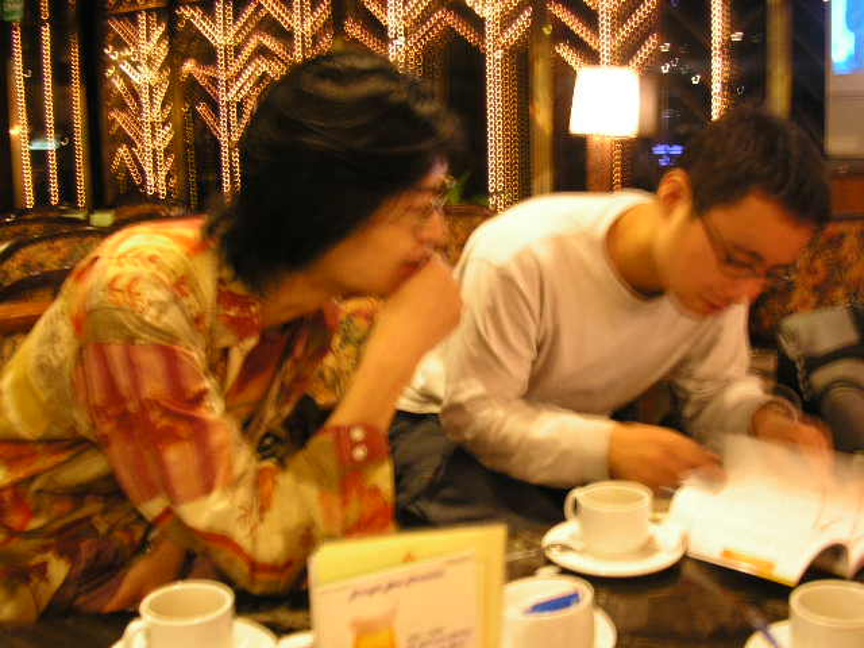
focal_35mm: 38
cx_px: 432
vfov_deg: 37.7
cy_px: 324
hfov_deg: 49.0
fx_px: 948
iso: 200
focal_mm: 7.8
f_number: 2.8
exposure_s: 1/2
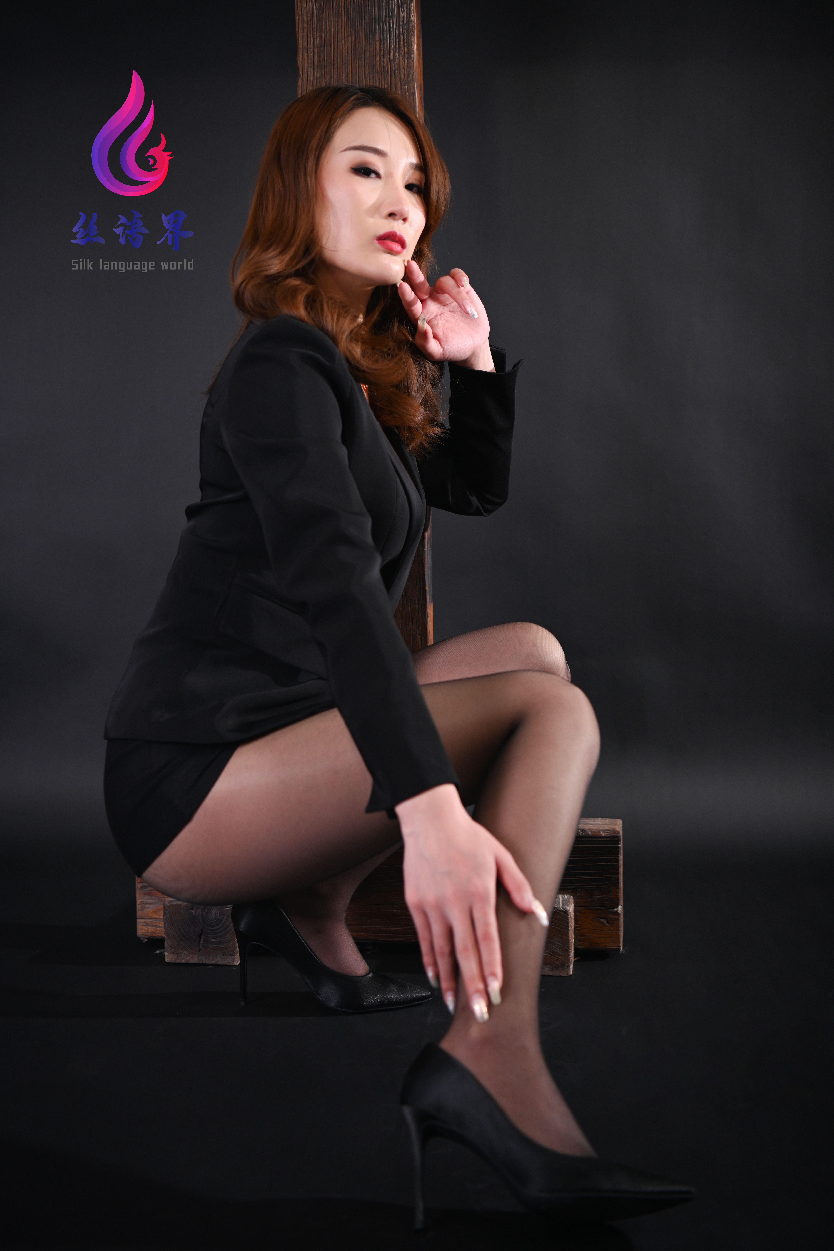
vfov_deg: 43.6
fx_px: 1564
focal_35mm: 45
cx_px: 417
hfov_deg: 29.9
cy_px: 626
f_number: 2.8
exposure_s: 1/160
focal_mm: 45
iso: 100
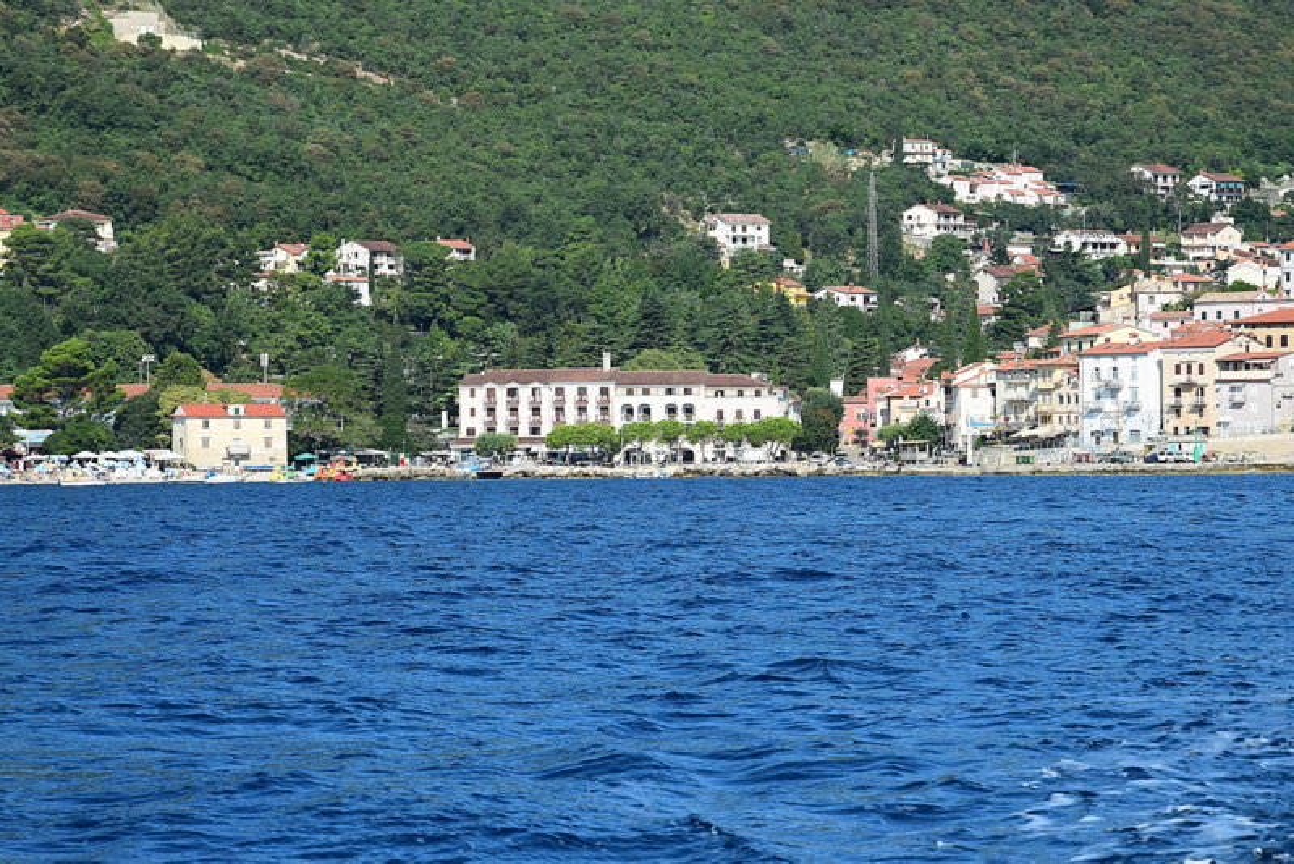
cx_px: 647
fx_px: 5663
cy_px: 432
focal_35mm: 158
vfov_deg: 8.7
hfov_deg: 13.0
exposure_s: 1/320
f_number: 10
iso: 400
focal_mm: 105
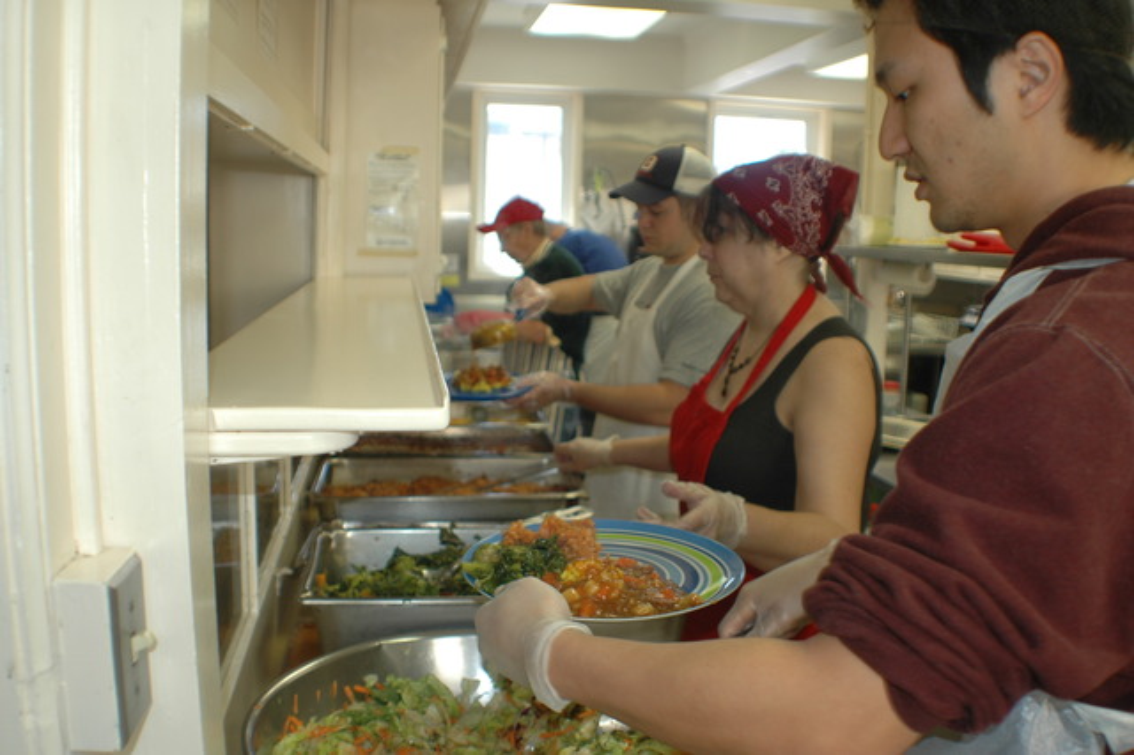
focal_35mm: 42
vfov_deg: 31.9
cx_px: 567
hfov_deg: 46.4
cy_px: 378
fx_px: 1322
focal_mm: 28
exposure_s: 1/100
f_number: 2.8
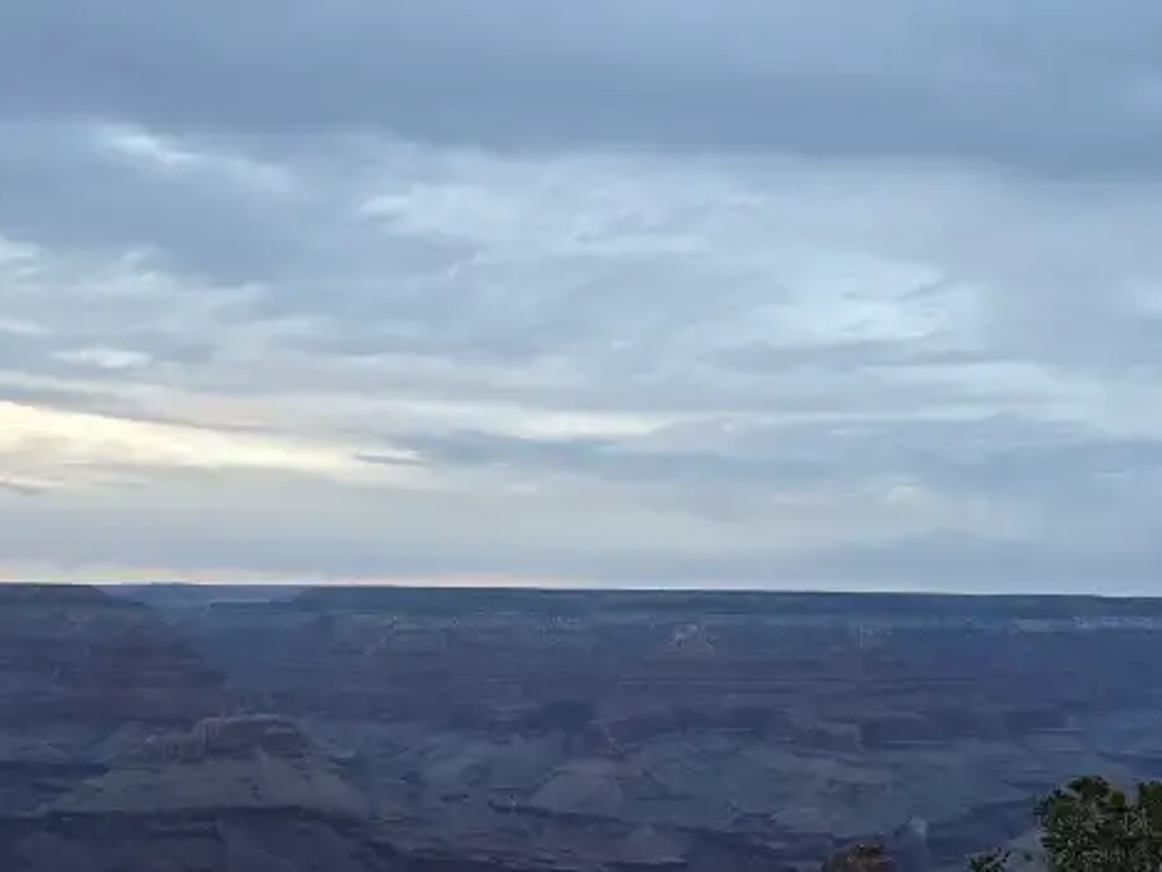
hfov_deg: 38.9
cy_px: 644
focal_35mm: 49
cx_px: 607
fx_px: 1645
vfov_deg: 29.3
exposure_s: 1/180
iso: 200
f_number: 1.7
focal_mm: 6.3
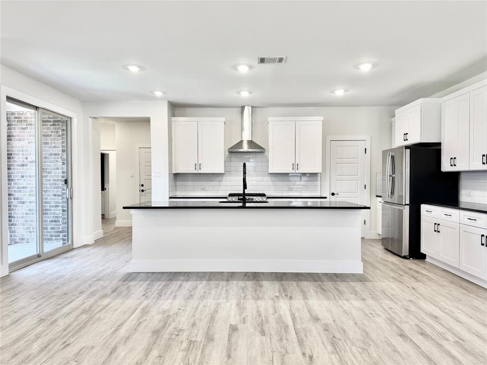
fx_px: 338
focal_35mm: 24
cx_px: 244
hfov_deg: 71.6
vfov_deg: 56.8
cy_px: 182
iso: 125
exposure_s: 1/120
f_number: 1.78
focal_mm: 6.76
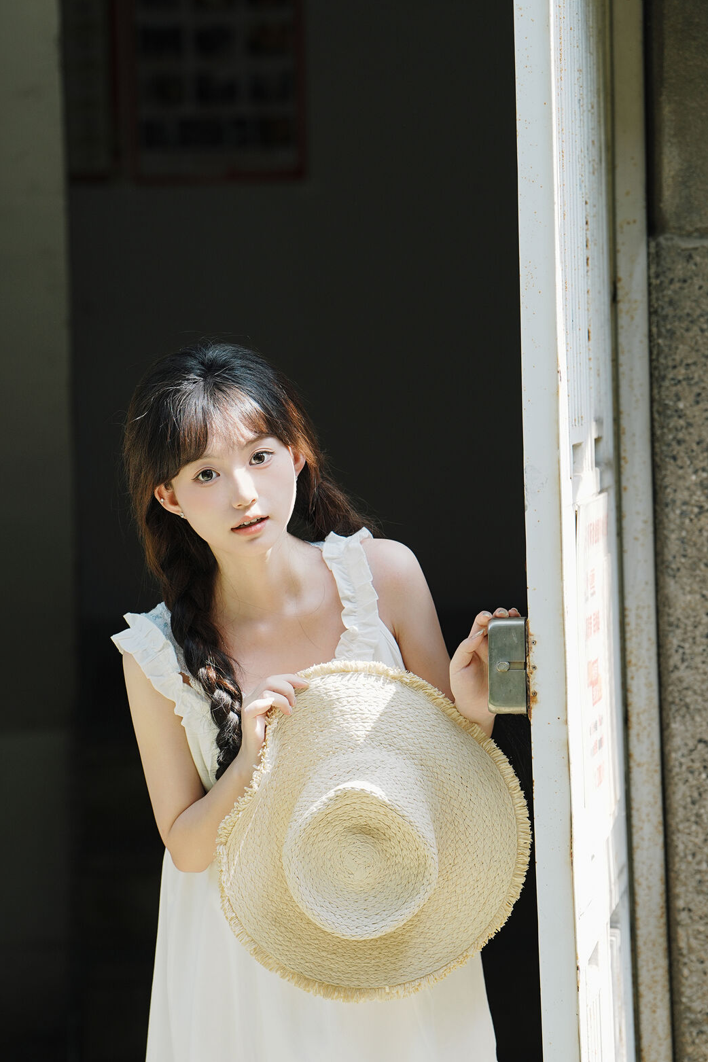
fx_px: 4248
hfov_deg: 9.5
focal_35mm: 144
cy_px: 599
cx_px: 304
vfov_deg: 14.2
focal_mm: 125
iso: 200
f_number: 4
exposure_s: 1/320
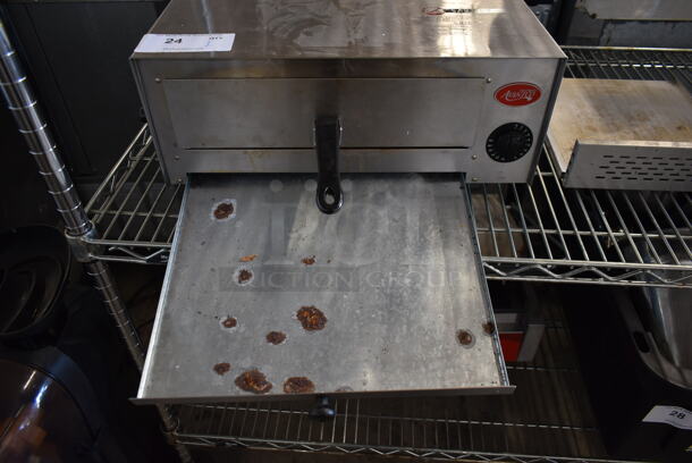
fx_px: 519
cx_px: 346
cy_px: 232
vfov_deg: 48.0
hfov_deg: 67.3
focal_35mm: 27
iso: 640
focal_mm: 18
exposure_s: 1/30
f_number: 3.5
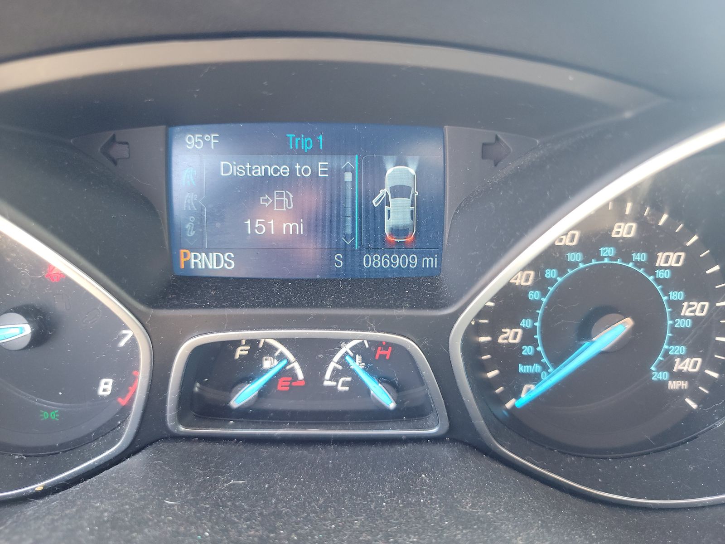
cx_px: 362
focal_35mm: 24
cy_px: 272
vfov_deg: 56.8
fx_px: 503
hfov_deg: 71.6
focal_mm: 6.7
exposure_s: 1/59
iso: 301
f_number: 1.8
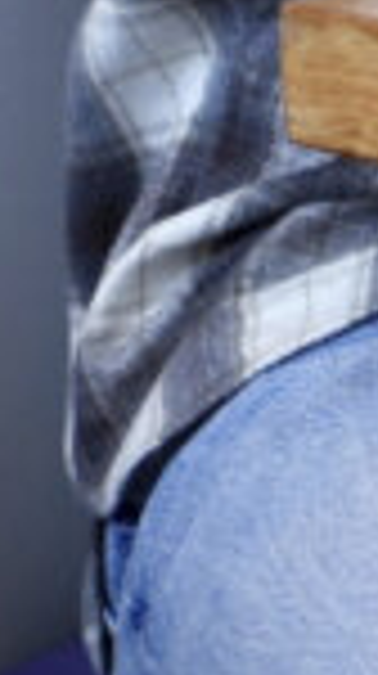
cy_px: -706
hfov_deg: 2.5
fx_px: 8493
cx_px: 1620
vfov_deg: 4.5
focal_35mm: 475
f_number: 4
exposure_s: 1/125
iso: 400
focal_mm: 63
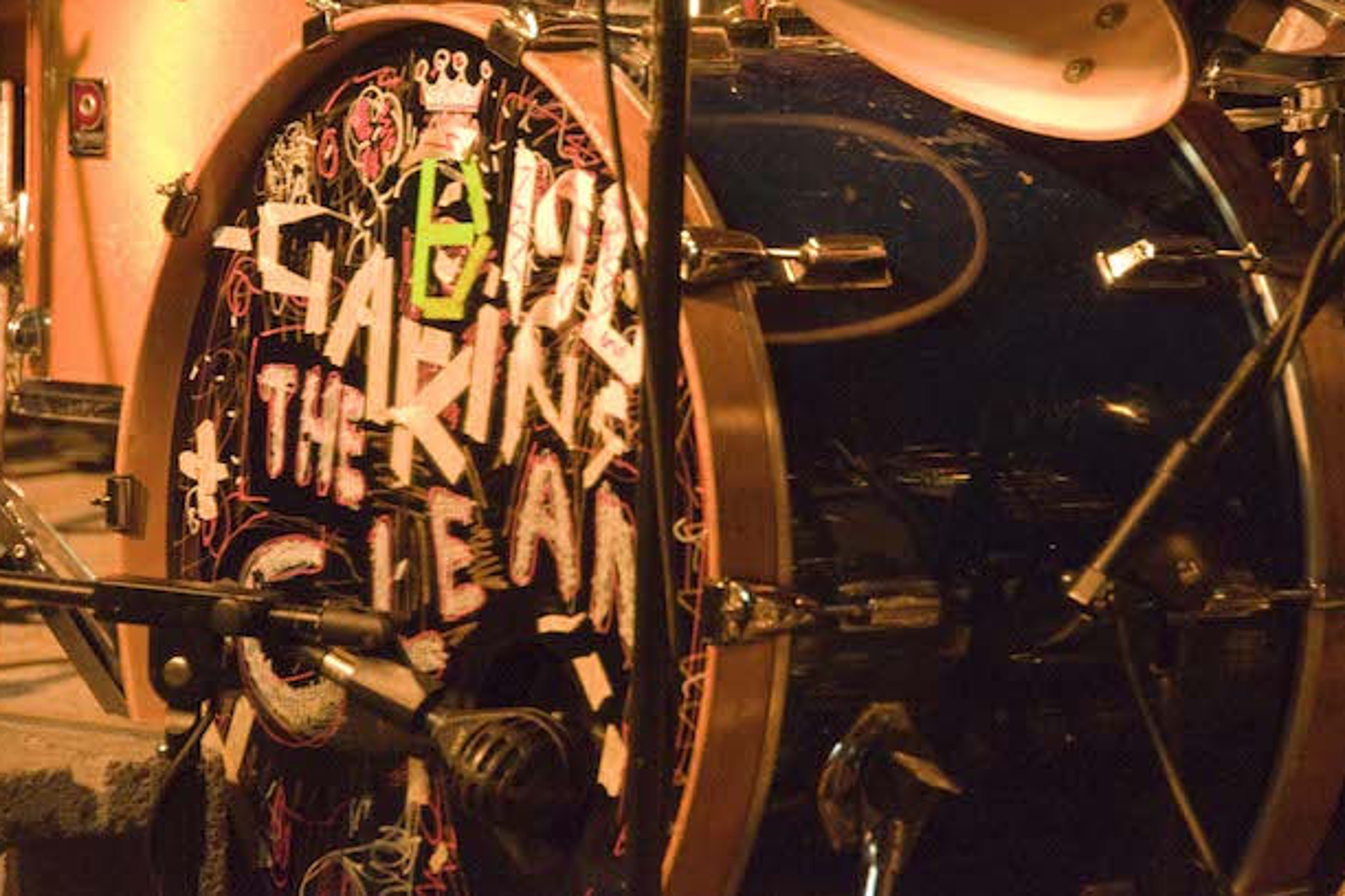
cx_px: 670
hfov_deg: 12.9
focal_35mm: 160
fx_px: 5959
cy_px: 448
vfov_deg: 8.6
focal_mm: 105
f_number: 5.3
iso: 4000
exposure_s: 1/4
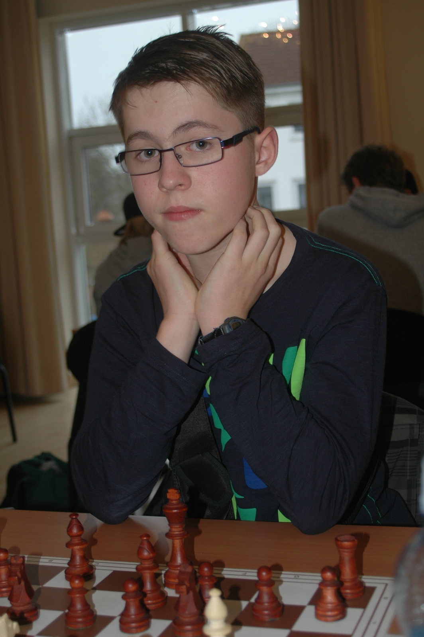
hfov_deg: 23.7
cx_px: 212
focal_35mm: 57
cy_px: 318
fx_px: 1009
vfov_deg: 35.1
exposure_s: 1/60
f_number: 5
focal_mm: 38
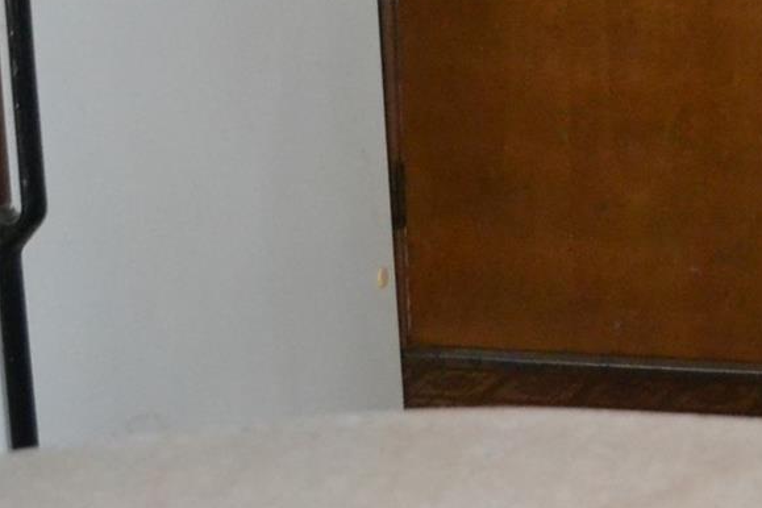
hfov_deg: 14.2
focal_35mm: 138
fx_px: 2921
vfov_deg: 9.8
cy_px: -128
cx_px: 1030
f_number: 4.2
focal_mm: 26
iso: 3200
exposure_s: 1/60
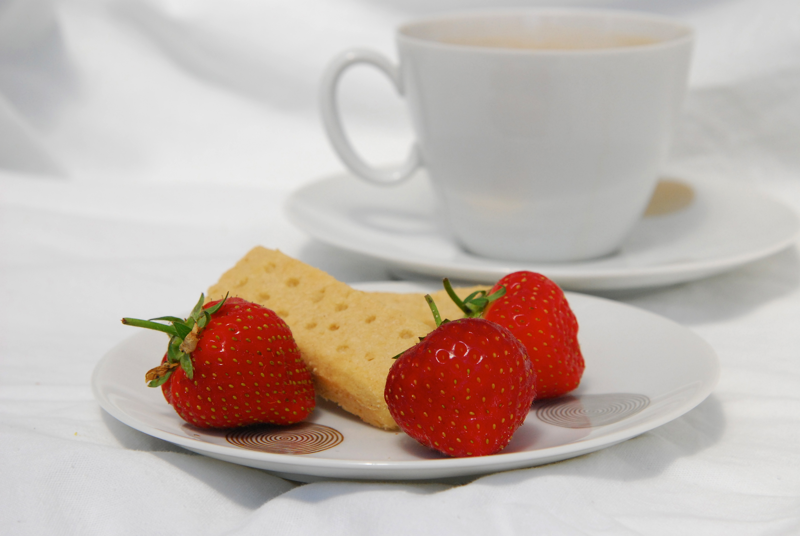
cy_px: 268
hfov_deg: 16.6
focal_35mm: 123
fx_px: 2737
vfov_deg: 11.2
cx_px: 400
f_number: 9
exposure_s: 1/1250
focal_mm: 82
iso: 640
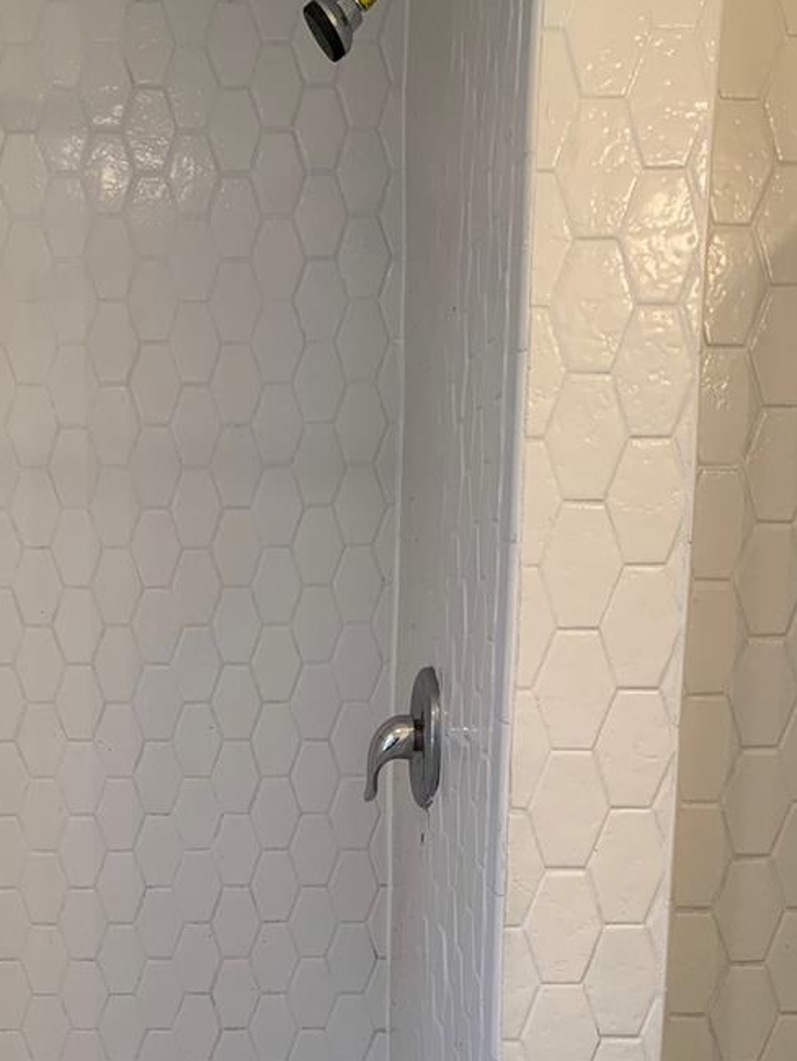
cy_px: 868
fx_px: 1473
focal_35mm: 48
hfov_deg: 29.7
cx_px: 175
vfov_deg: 38.0
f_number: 1.8
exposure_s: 1/60
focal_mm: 4.25
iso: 64
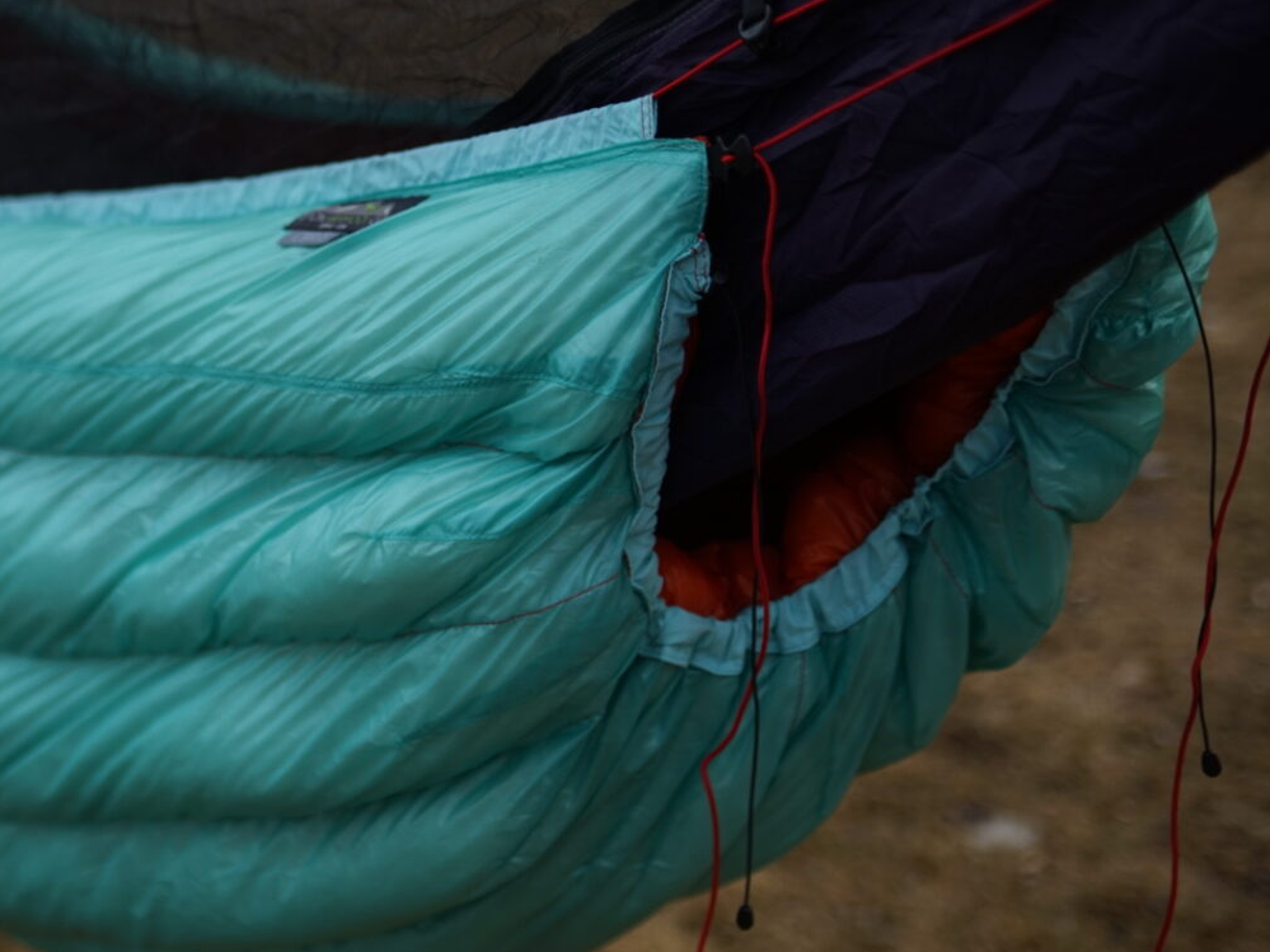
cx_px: 323
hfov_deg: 26.0
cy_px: 465
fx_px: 2715
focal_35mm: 74
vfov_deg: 19.9
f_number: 2.8
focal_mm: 50
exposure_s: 1/60
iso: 100
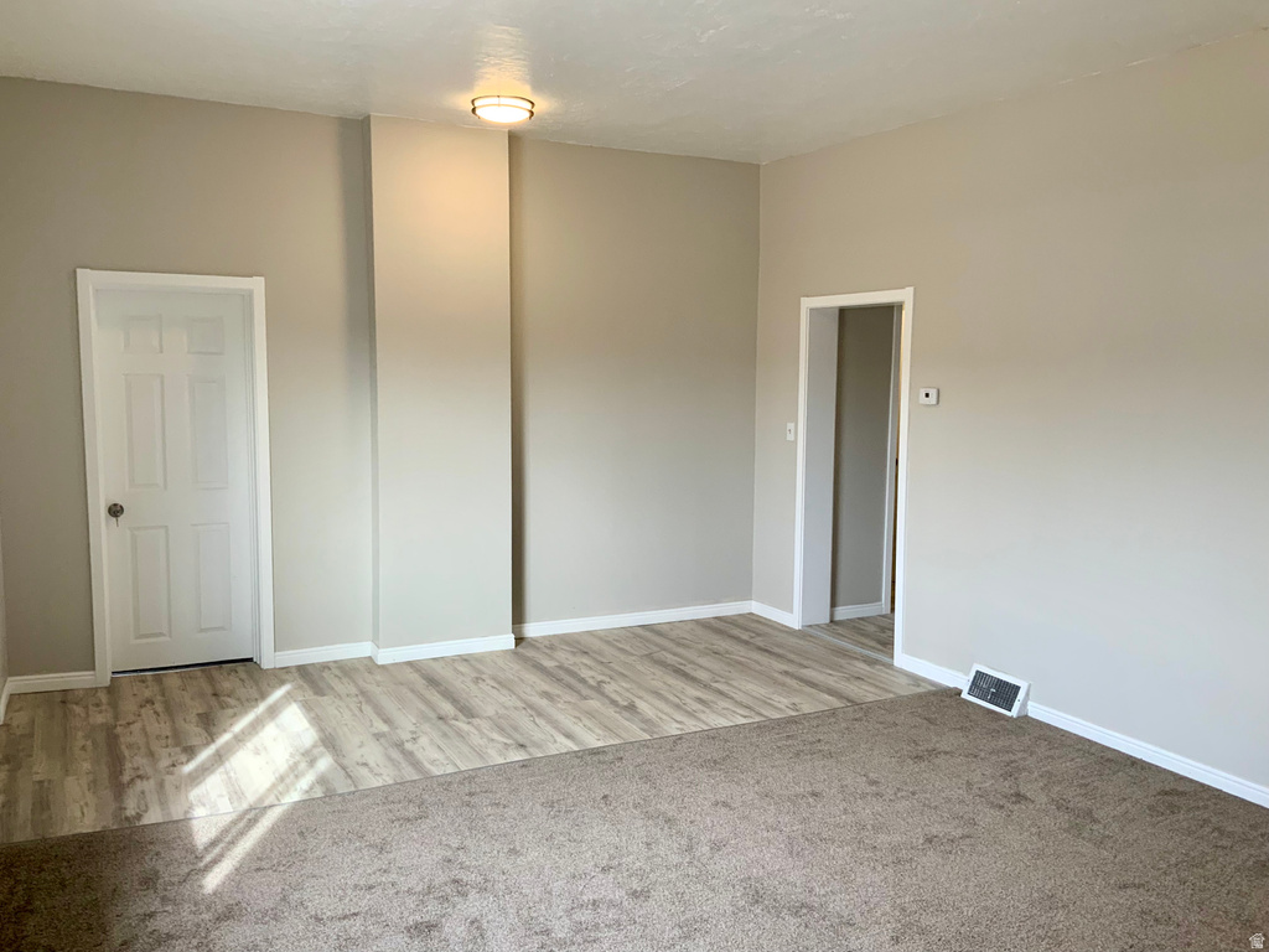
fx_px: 1063
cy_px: 476
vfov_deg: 48.2
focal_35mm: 29
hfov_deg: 61.7
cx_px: 634
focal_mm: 3
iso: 64
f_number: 1.8
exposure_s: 1/120
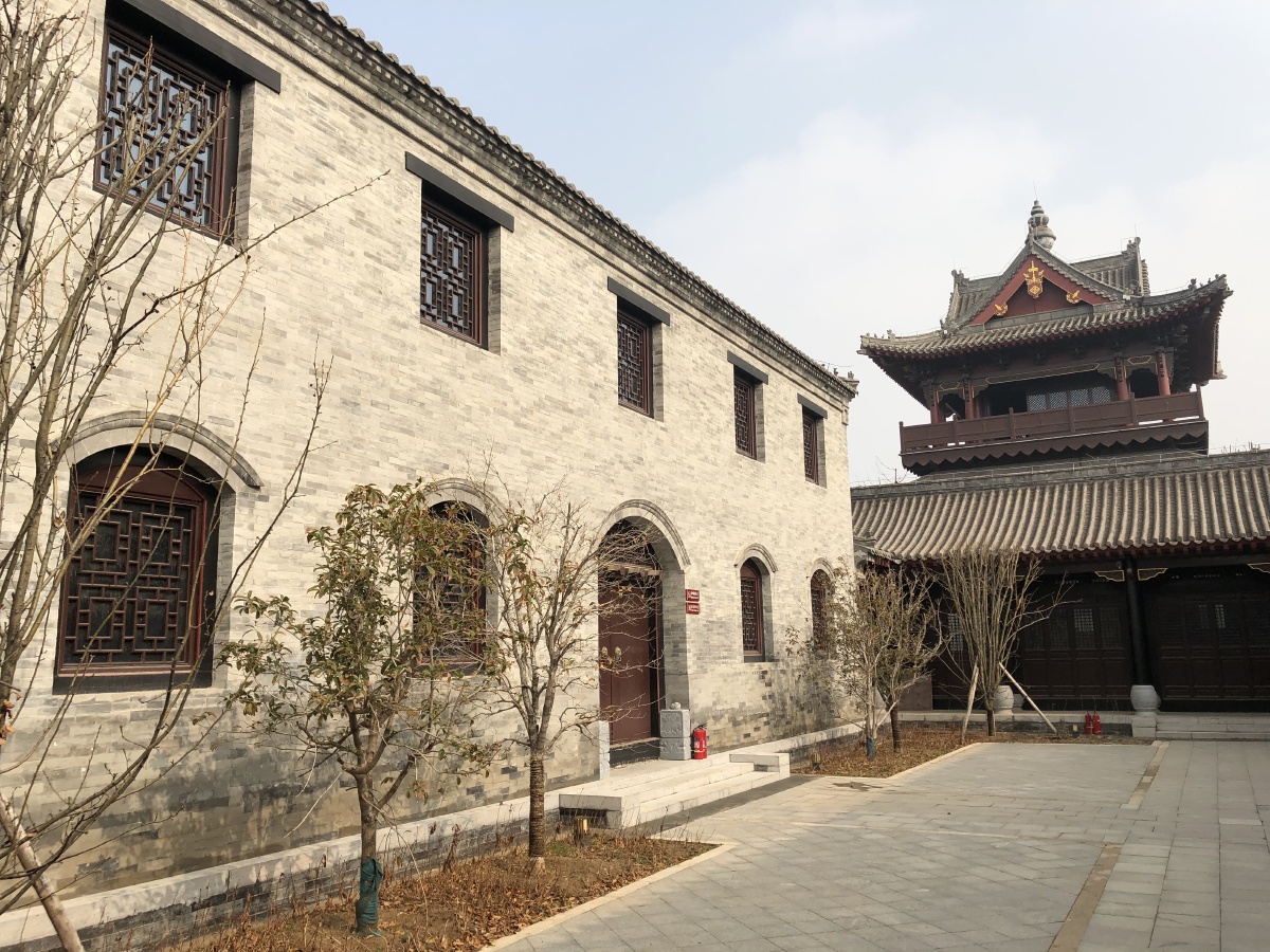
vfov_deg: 49.7
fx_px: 1027
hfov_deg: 63.4
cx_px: 635
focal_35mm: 28
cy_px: 476
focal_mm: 3.99
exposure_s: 1/2000
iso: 20
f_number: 1.8
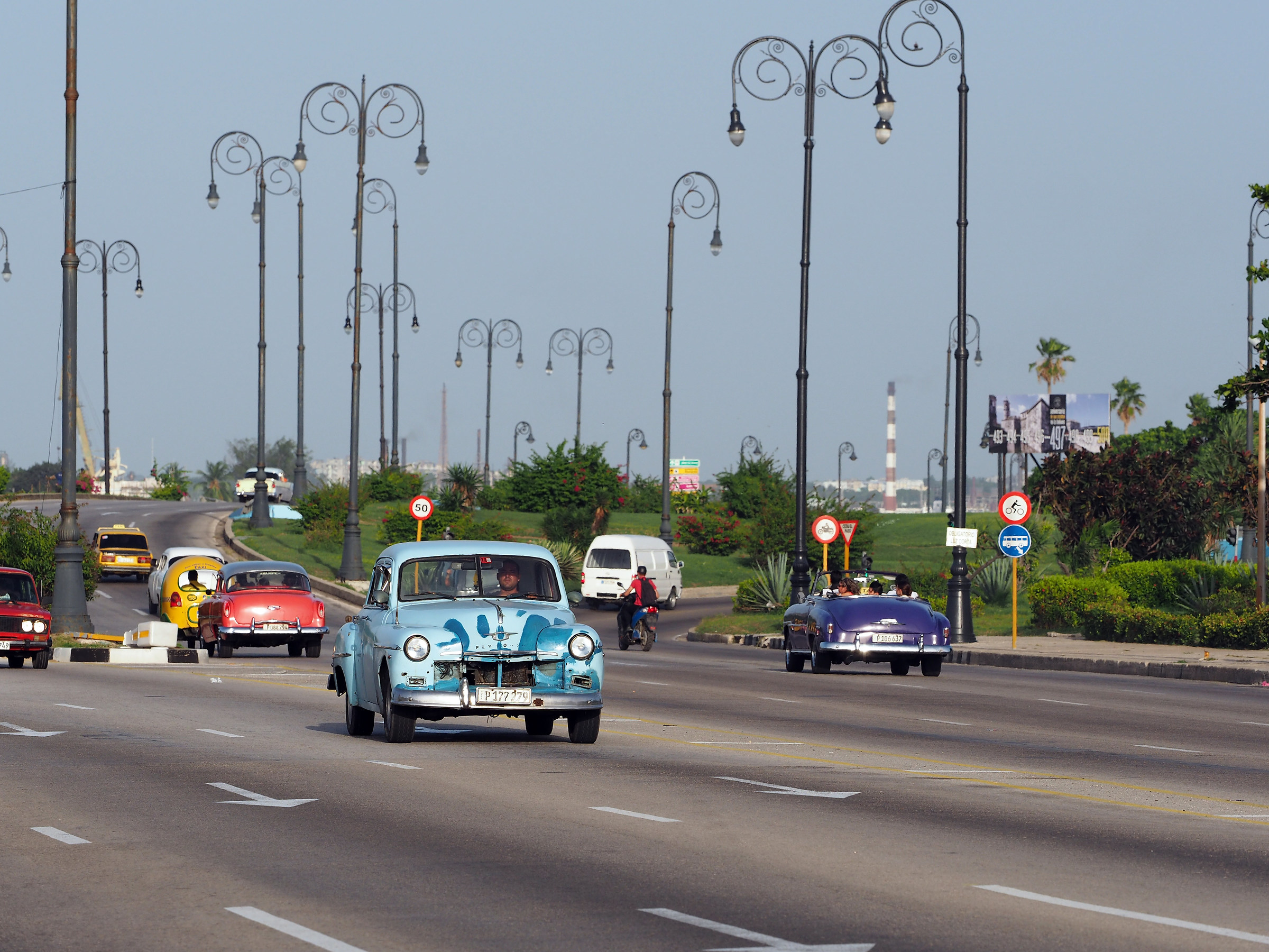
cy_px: 476
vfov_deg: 6.8
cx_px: 634
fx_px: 8065
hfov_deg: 9.0
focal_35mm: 220
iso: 200
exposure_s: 1/1000
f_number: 5.6
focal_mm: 110
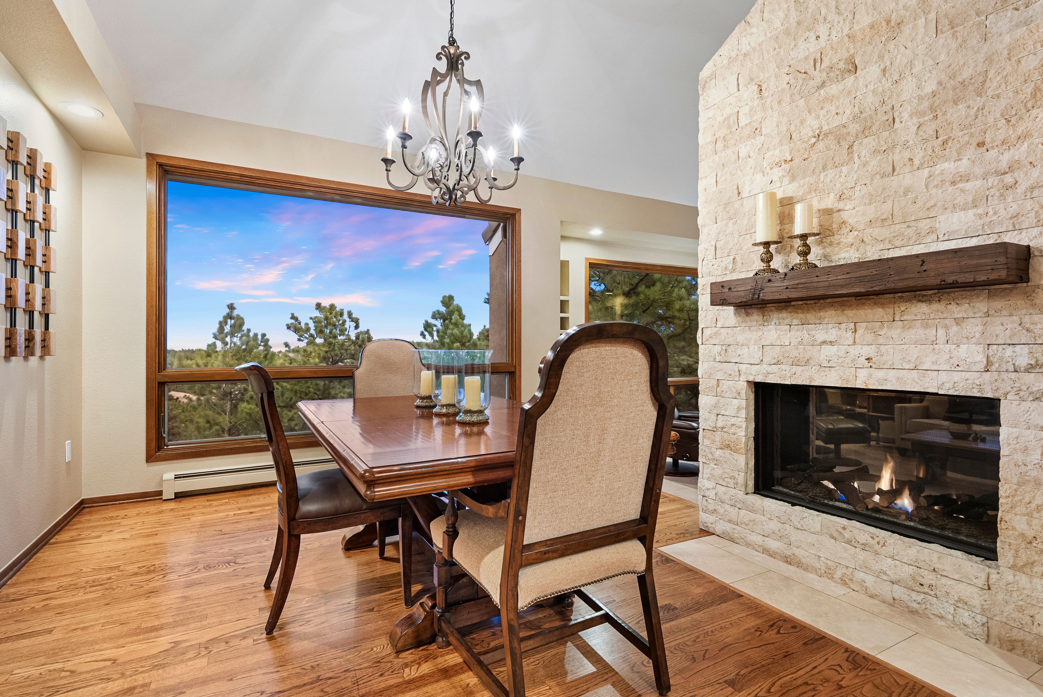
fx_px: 493
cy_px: 348
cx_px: 522
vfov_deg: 70.5
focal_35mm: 17
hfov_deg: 93.2
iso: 1600
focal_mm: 17
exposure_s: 1/5
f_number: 8
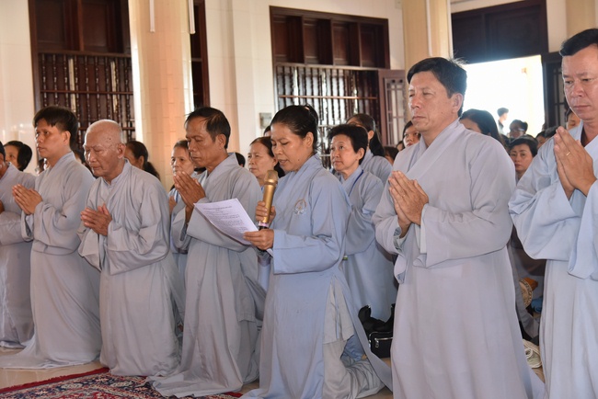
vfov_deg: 24.6
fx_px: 914
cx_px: 299
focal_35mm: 55
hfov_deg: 36.2
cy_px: 200
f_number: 5
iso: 1000
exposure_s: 1/80
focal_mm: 55
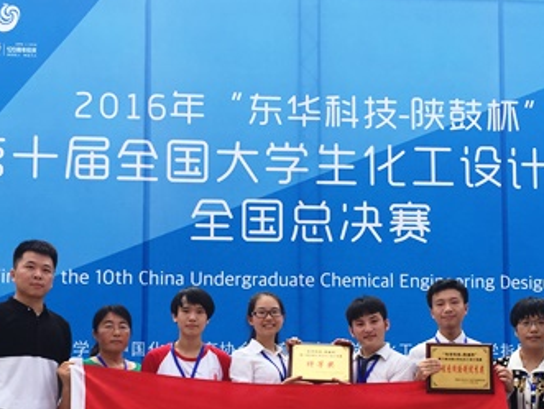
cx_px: 289
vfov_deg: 25.3
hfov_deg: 34.3
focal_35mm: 56
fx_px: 881
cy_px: 368
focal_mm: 4.15
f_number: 2.2
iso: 32
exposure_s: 1/824
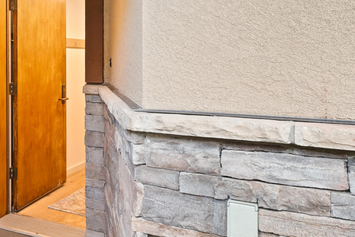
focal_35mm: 40
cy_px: 79
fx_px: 395
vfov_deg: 33.1
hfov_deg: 46.8
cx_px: 93
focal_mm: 17
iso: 400
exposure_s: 1/2
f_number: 7.1
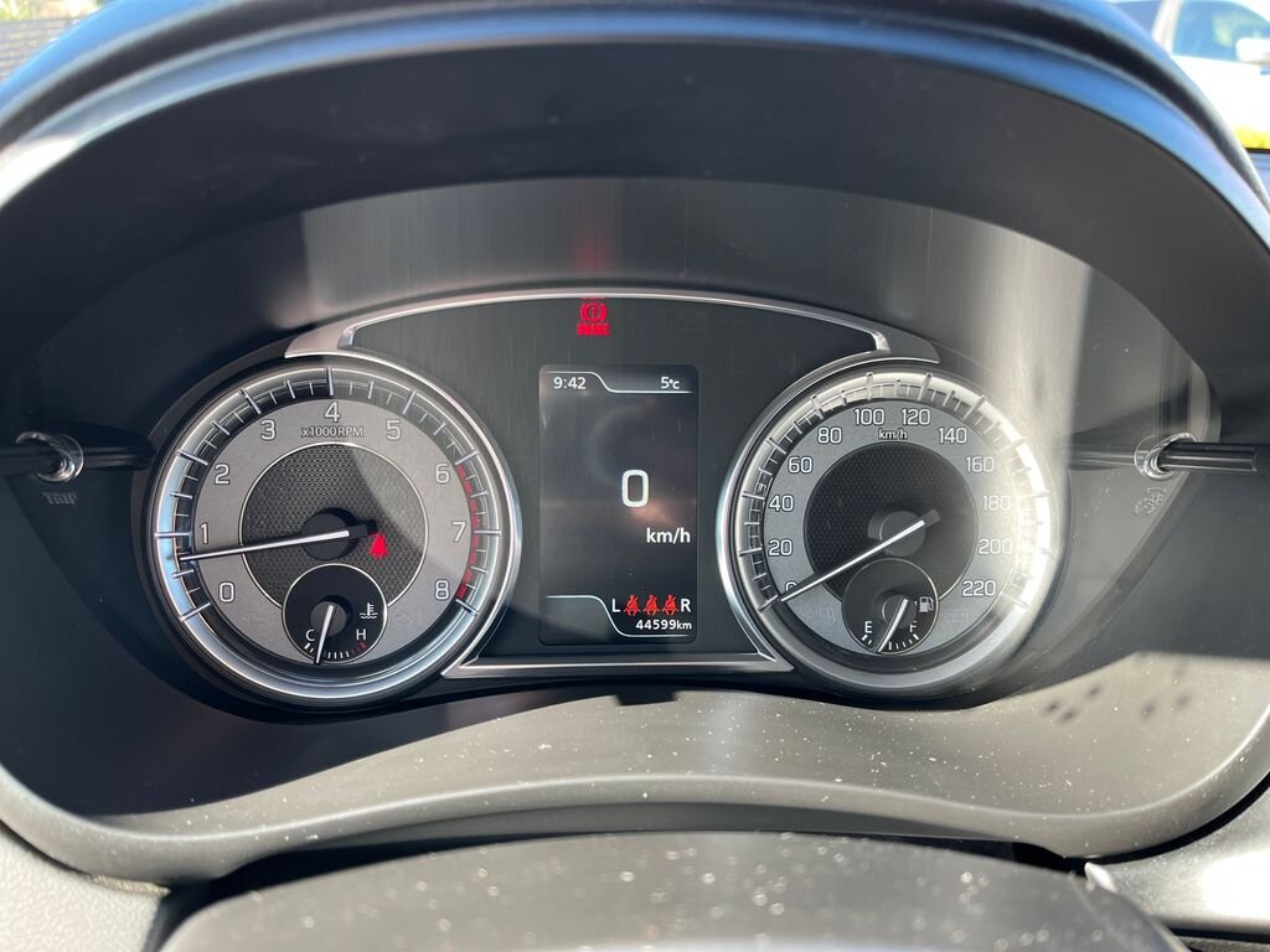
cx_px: 635
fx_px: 954
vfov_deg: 53.1
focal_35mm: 26
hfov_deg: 67.3
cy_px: 476
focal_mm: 5.1
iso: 80
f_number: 1.6
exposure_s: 1/121
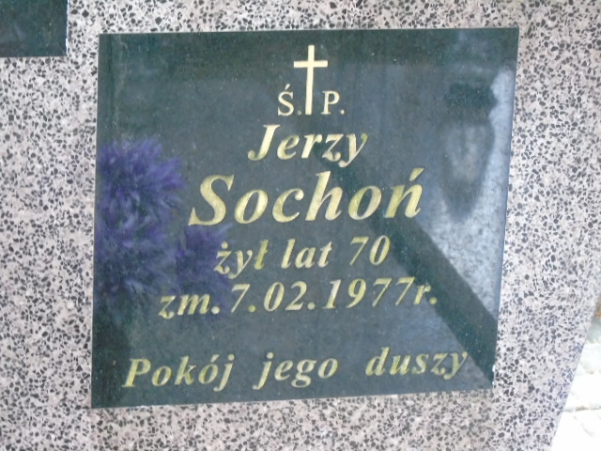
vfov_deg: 10.4
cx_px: 300
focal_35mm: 142
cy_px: 226
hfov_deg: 13.9
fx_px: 2465
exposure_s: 1/5
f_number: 4.7
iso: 800
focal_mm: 25
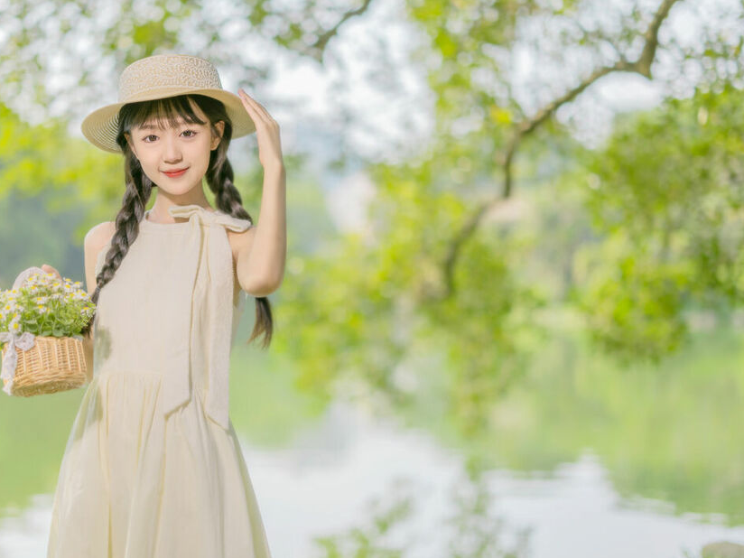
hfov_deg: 32.1
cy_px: 286
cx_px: 309
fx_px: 1290
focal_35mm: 60
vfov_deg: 24.4
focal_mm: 50
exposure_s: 1/3200
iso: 100
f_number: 1.2
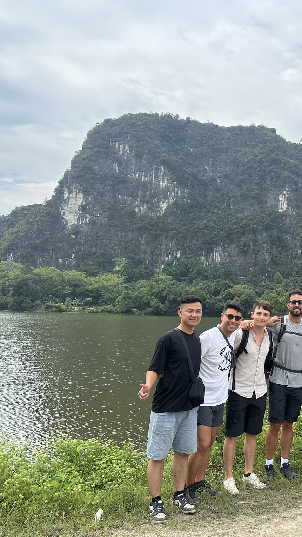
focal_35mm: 35
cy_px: 268
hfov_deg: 31.4
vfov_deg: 56.6
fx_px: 498
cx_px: 295
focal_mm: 6.86
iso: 80
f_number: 1.78
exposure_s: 1/2967
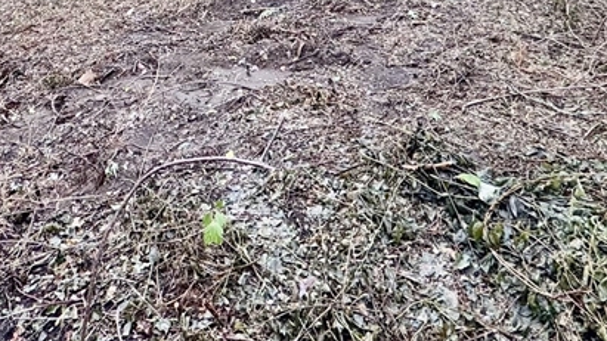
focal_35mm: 38
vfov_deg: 22.7
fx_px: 611
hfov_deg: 52.8
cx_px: 285
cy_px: -223
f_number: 2.2
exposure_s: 1/218
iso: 40
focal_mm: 2.22
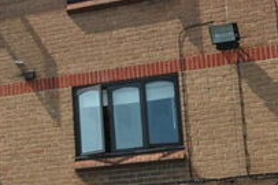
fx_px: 957
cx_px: -62
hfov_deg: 15.9
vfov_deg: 11.0
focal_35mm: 124
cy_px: 99
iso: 200
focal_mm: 24
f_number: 8
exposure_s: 1/250
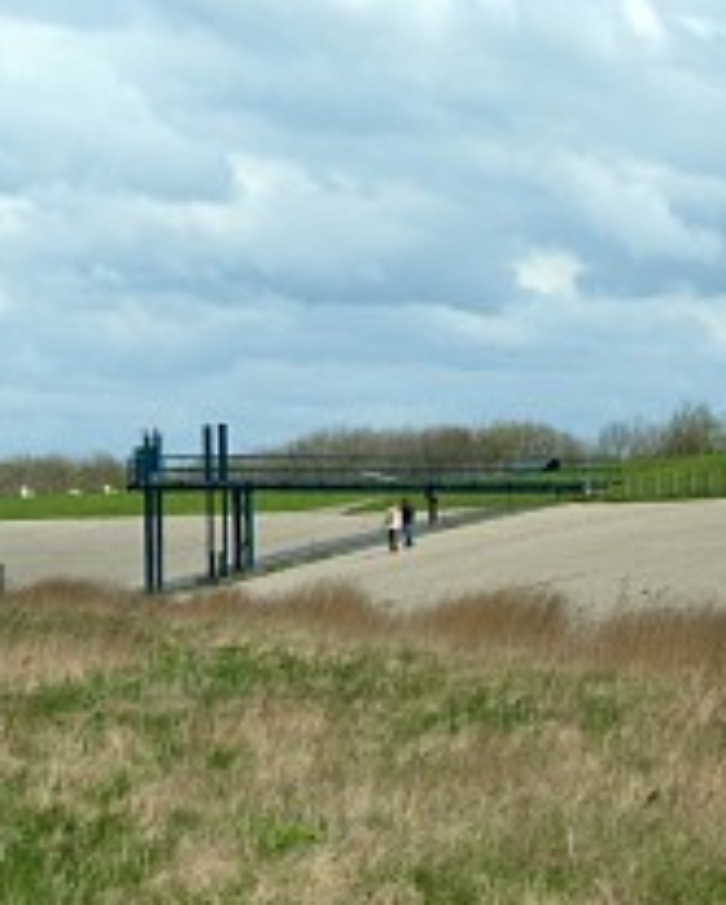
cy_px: 531
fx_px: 5096
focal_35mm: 190
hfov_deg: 8.1
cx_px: 429
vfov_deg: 10.2
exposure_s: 1/750
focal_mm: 62
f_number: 8
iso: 200
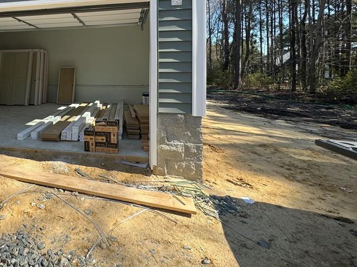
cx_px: 73
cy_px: 74
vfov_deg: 56.6
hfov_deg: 67.3
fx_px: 237
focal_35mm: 23
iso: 40
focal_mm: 2.22
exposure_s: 1/505
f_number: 2.2
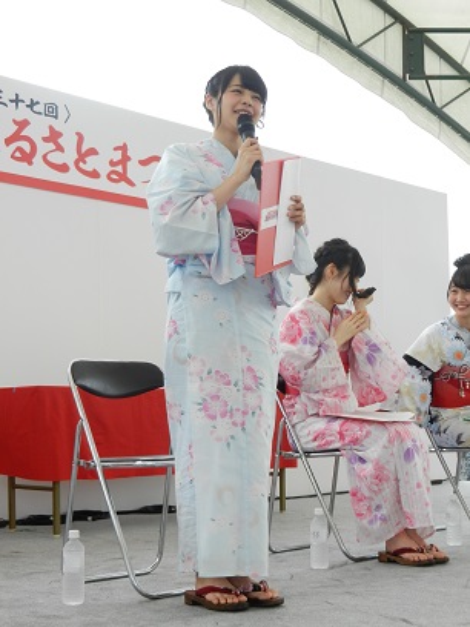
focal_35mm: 53
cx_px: 235
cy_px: 314
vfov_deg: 36.2
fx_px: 959
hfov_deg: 27.5
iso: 160
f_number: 4.4
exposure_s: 1/60
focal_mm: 9.4
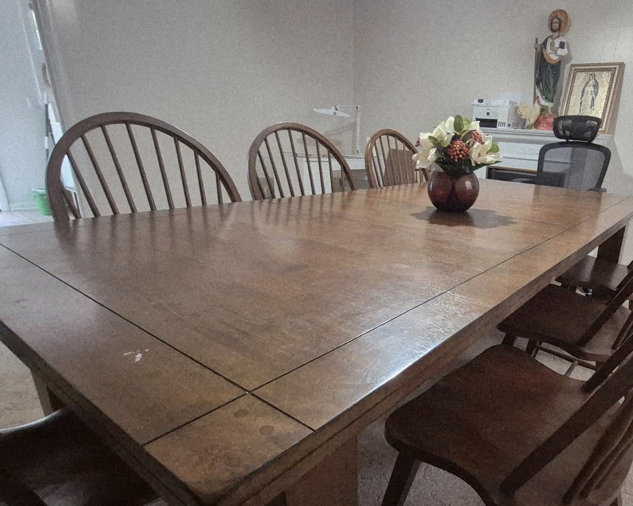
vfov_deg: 65.4
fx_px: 393
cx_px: 432
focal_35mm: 21
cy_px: 279
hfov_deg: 74.7
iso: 1250
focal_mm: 1.74
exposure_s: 1/40
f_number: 2.2
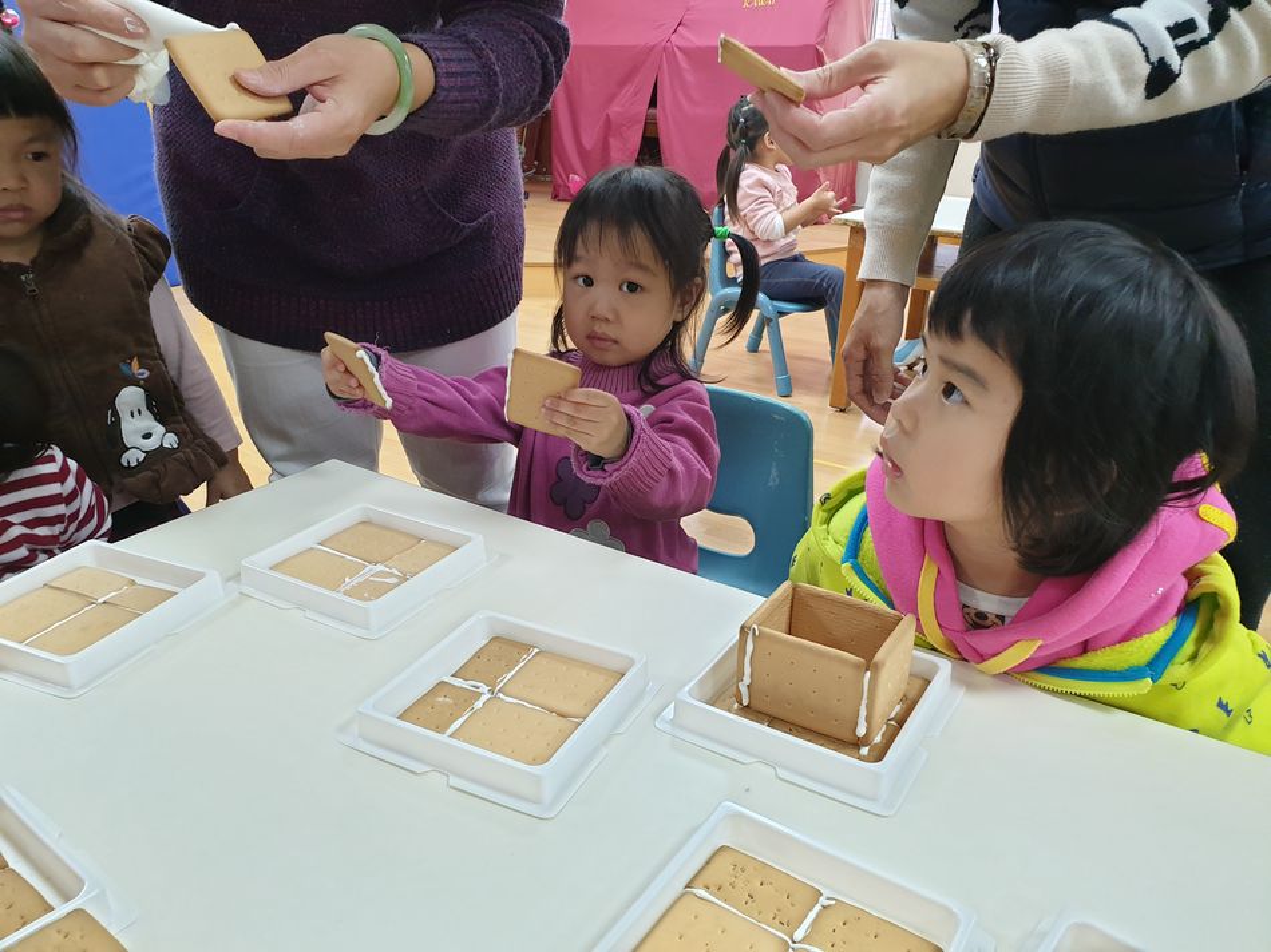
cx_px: 636
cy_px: 476
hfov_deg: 67.3
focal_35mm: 26
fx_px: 954
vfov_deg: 53.0
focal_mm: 4.3
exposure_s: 1/60
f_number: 2.4
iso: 250
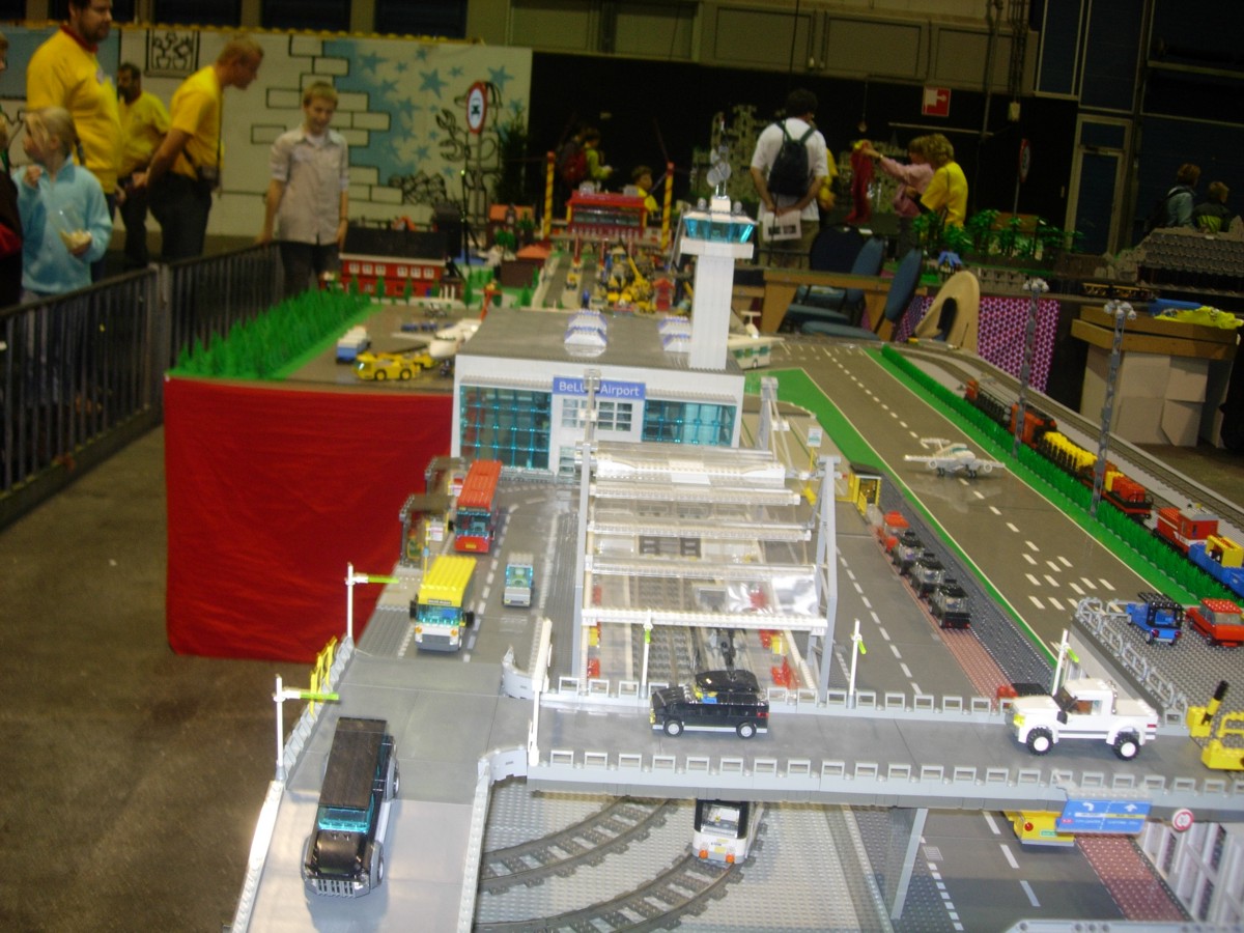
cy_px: 466
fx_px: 1366
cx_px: 622
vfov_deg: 37.7
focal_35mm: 38
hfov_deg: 49.0
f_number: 2.8
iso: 79
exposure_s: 1/16.4
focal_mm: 7.8
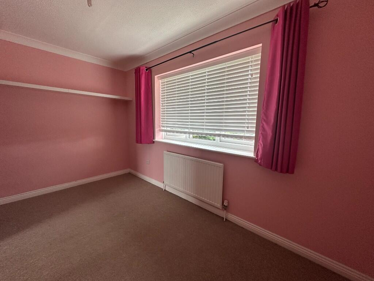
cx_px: 187
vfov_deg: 85.7
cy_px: 140
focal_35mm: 14
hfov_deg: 102.1
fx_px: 151
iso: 160
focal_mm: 2.22
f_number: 2.2
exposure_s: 1/99
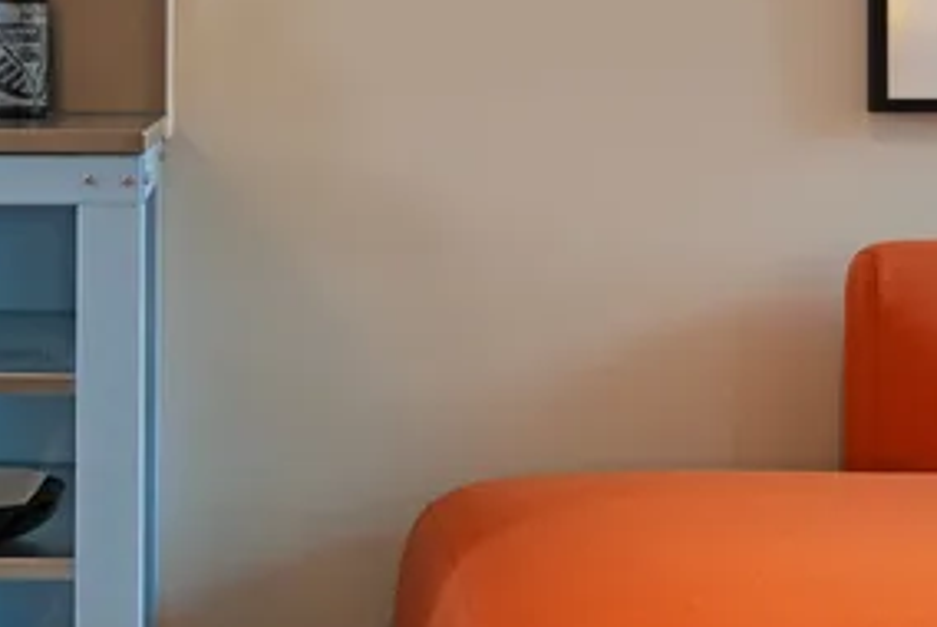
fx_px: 1876
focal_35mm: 72
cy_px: 167
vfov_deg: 18.9
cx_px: 224
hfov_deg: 27.6
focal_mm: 20
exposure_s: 1/8
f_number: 10
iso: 250
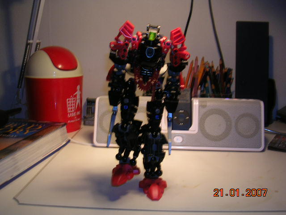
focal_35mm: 38
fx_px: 314
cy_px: 108
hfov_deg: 49.0
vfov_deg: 37.7
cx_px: 143
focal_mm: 5.8
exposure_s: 1/30
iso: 50
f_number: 2.8
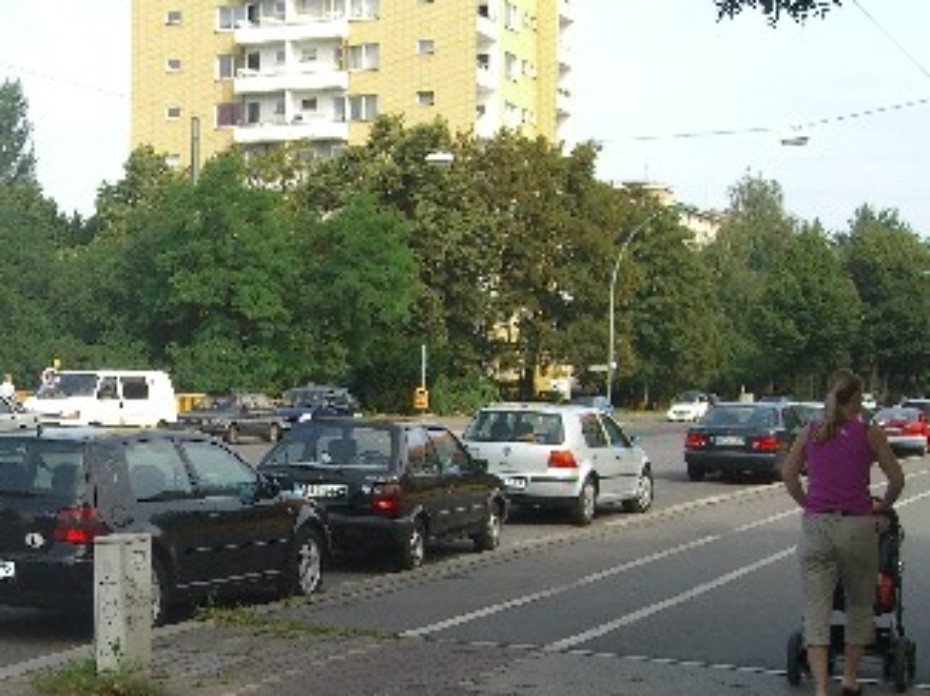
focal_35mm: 68
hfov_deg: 27.8
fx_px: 1826
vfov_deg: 21.4
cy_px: 529
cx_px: 153
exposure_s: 1/320
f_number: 4
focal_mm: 7.9
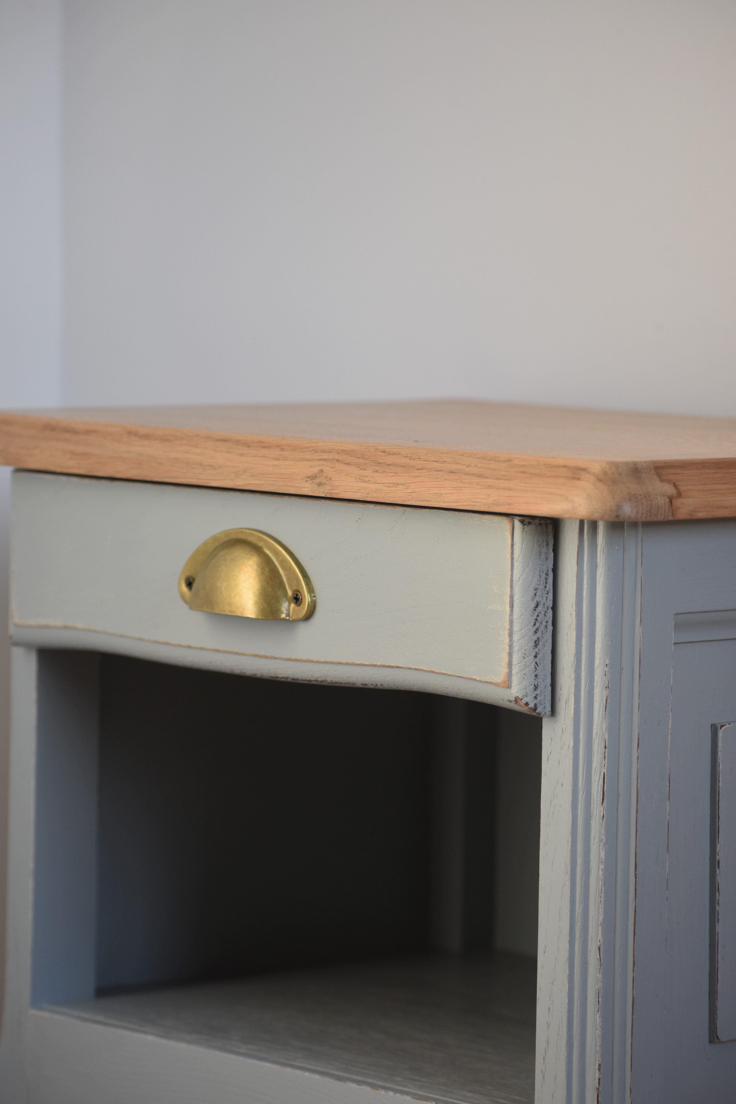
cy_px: 555
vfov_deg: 13.0
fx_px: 4860
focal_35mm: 159
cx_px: 366
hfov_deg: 8.7
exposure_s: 1/250
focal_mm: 105
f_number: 4.8
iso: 450
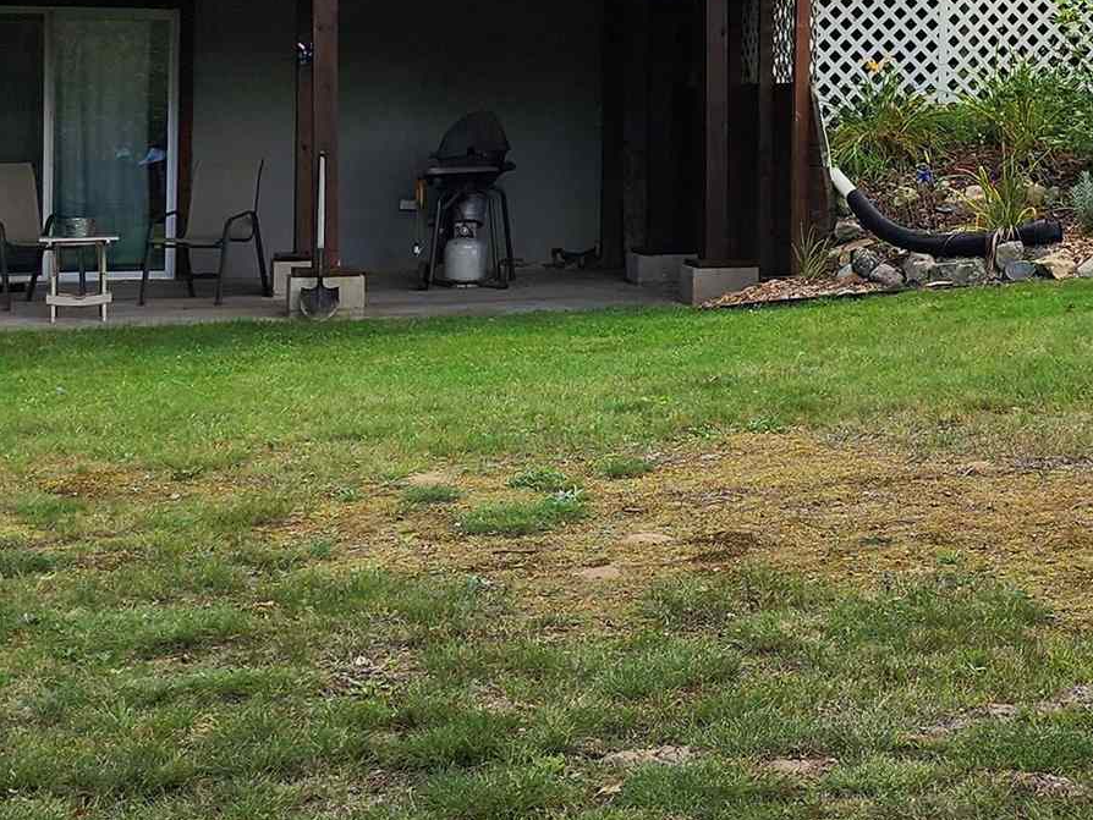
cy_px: 62
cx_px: 917
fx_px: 2495
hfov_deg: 24.2
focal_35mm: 79
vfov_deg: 18.3
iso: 12
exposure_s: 1/221
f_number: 1.8
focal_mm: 6.4
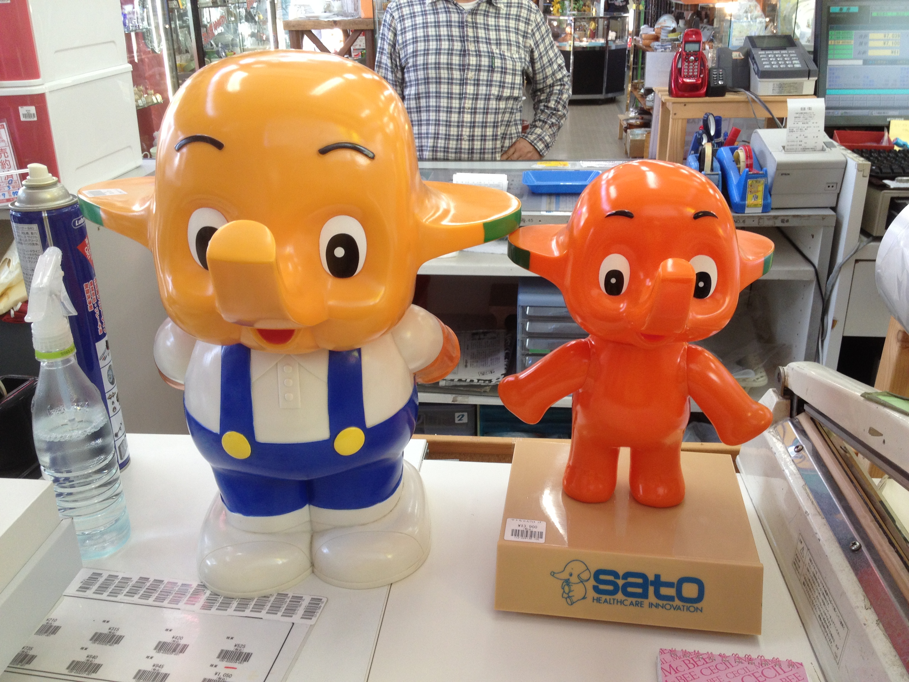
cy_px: 341
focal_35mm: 35
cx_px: 454
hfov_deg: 52.6
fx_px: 919
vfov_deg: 40.7
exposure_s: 1/60
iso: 64
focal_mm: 4.28
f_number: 2.4
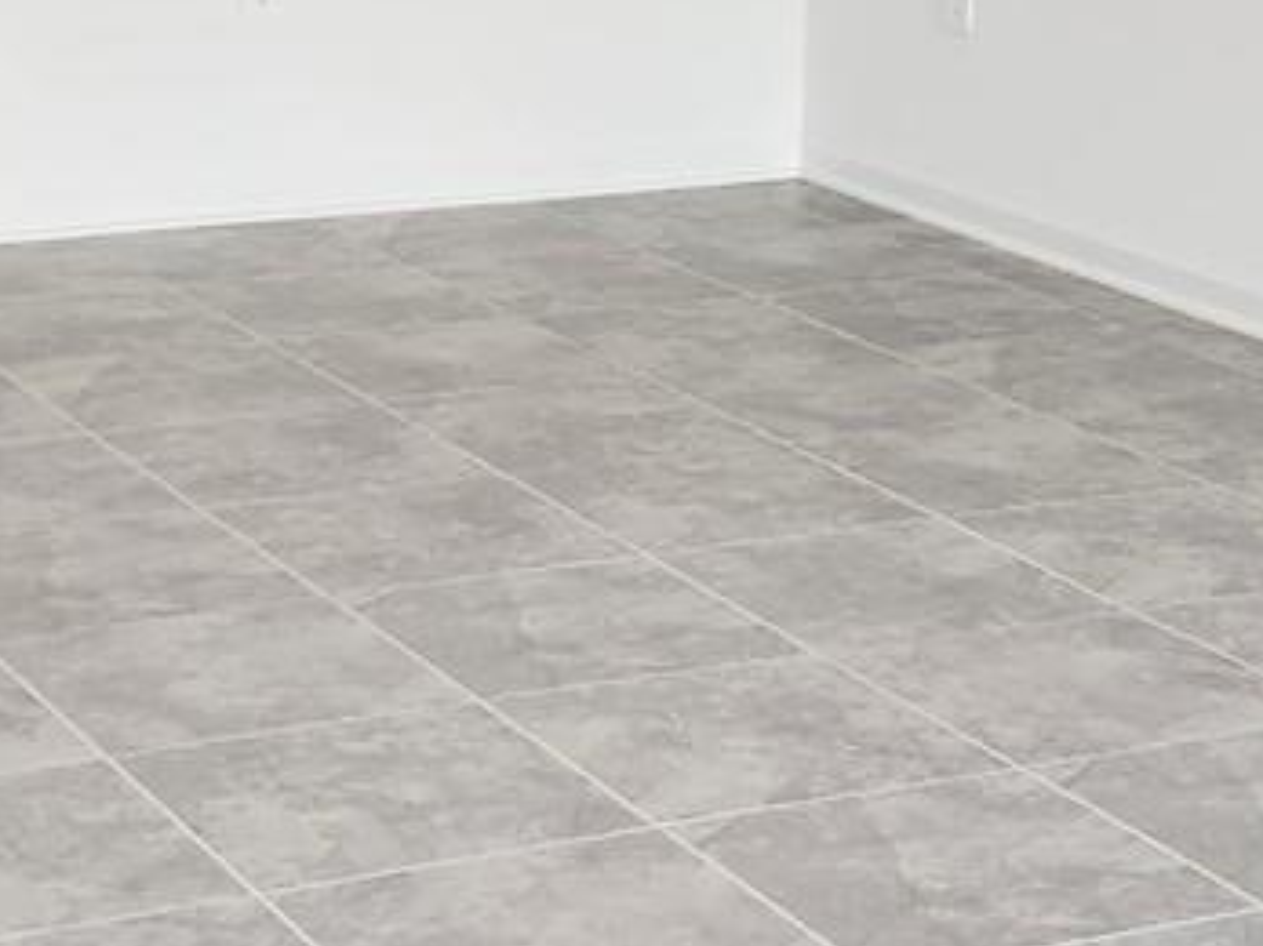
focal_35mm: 106
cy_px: -44
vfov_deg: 13.7
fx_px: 3866
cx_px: 546
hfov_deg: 18.5
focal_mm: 5.4
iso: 100
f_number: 1.8
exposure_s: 1/120
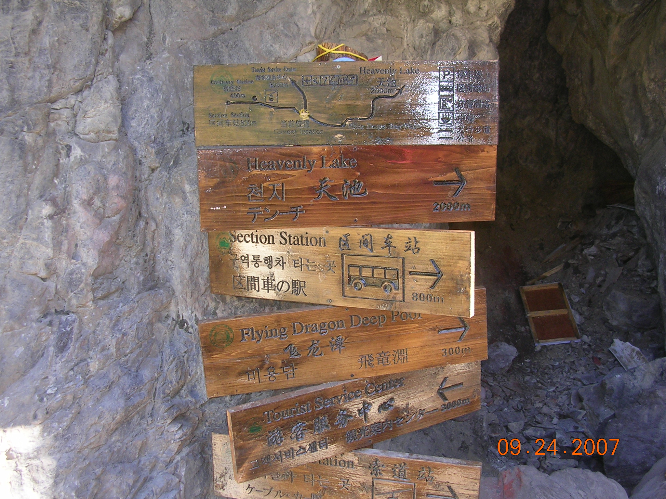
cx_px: 333
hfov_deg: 49.0
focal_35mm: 38
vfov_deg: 37.7
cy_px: 250
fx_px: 731
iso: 50
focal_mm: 5.8
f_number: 2.8
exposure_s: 1/30
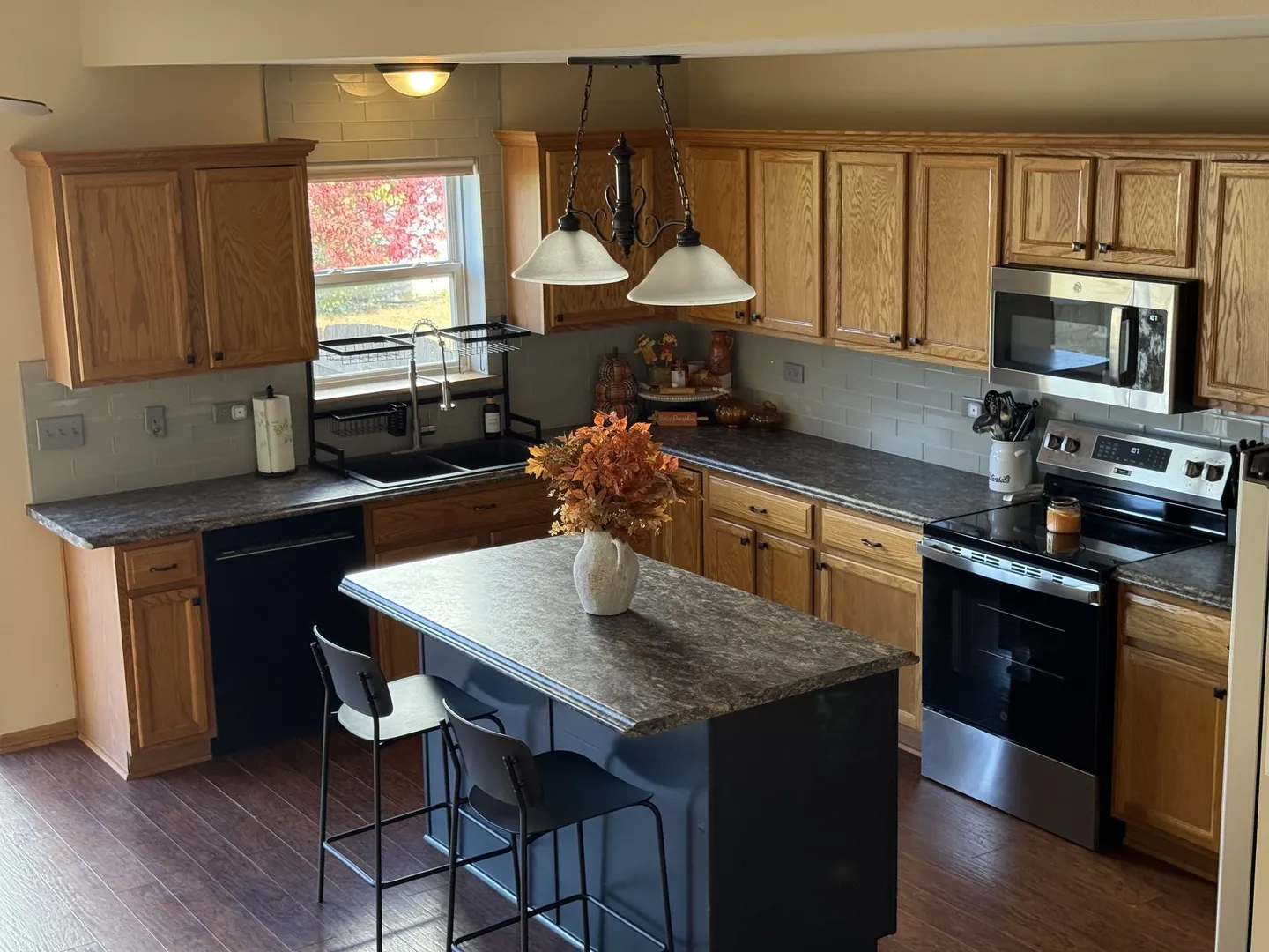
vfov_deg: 30.3
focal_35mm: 48
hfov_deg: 39.7
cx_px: 634
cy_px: 476
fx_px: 1760
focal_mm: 6.76
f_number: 1.78
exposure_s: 1/100
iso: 200
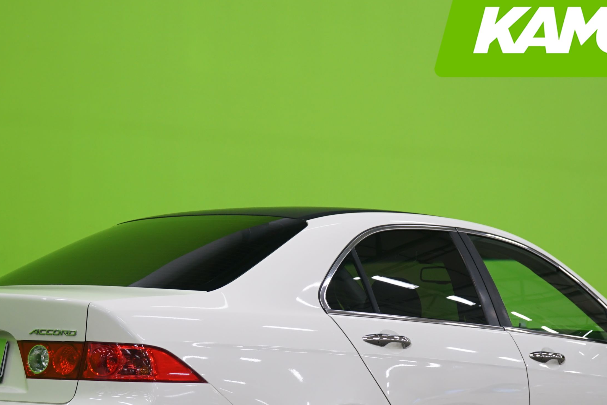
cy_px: 312
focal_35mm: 95
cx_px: 298
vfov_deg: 14.3
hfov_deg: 21.5
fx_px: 1602
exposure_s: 1/13
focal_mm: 53
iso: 400
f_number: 5
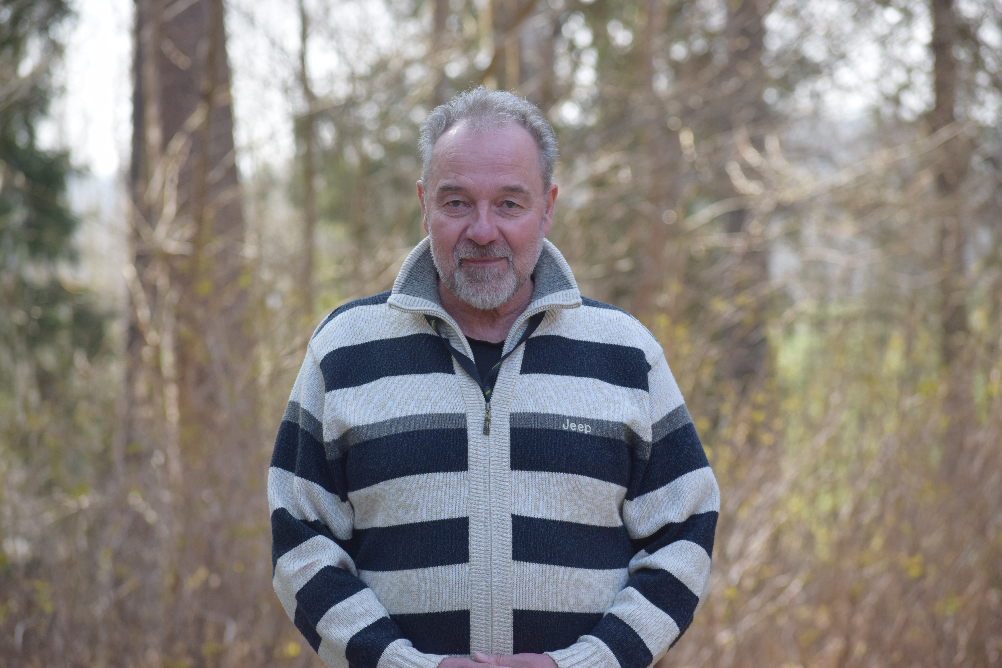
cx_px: 501
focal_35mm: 188
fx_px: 5218
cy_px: 334
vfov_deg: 7.3
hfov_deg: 11.0
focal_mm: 125
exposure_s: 1/500
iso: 400
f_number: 5.6
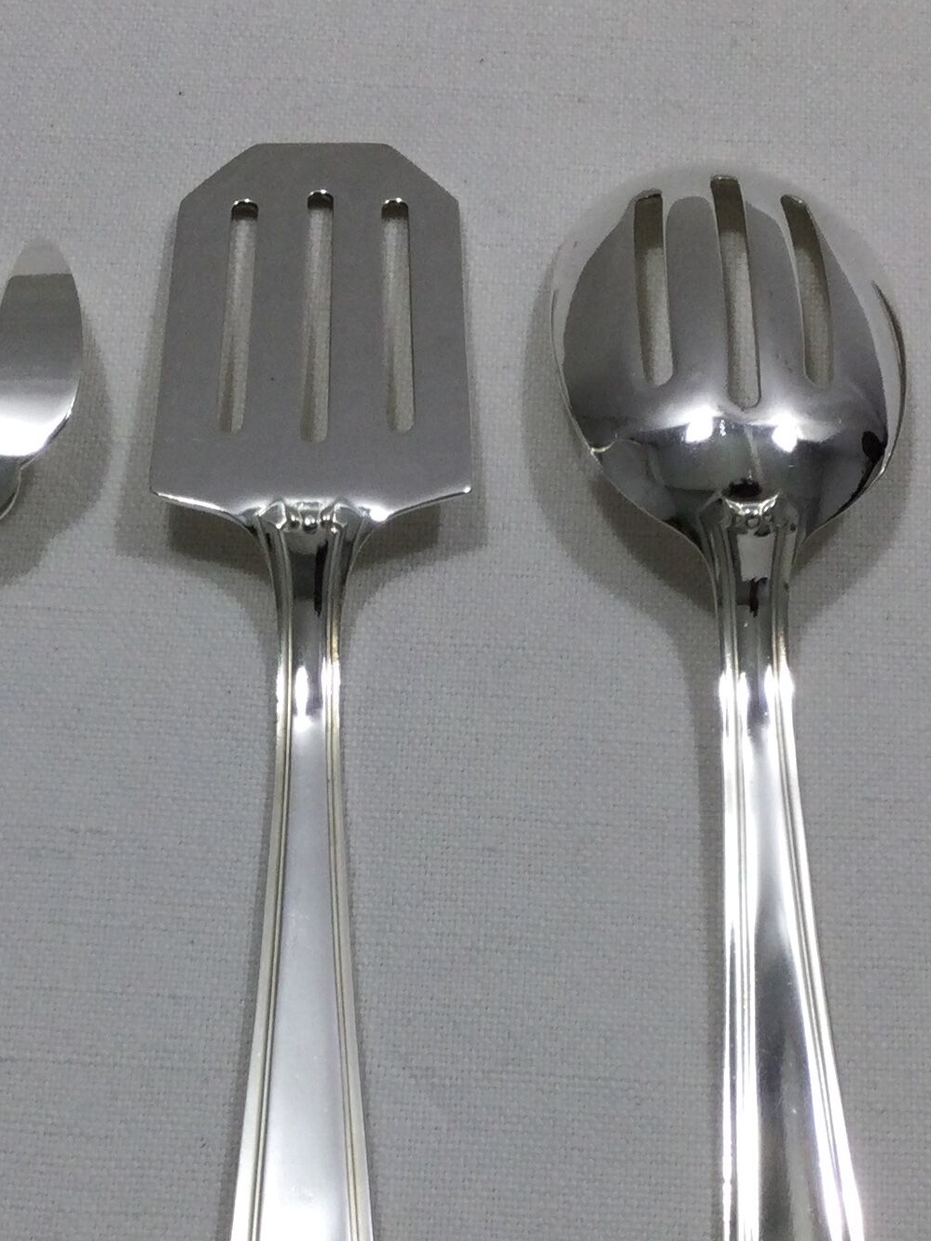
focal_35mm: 76
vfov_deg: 25.6
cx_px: 364
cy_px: 793
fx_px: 2724
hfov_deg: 19.4
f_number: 2.4
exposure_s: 1/100
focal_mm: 3.3
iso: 32
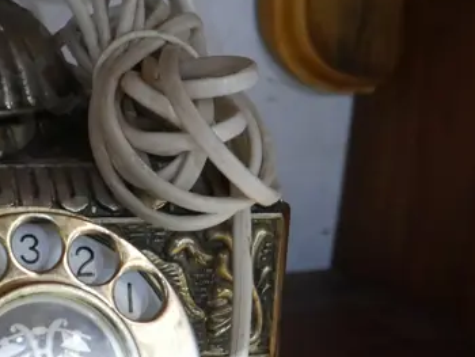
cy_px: 155
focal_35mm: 123
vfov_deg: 12.1
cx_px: -43
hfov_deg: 15.6
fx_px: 1689
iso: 2500
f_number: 4.6
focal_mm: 21
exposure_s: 1/60
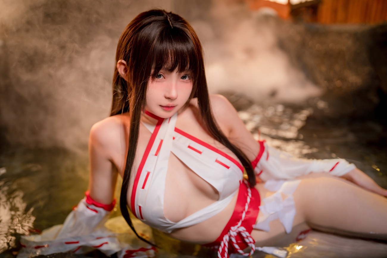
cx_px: 194
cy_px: 129
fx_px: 538
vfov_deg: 27.0
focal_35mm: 50
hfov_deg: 39.6
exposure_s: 1/125
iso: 640
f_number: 1.6
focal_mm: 50
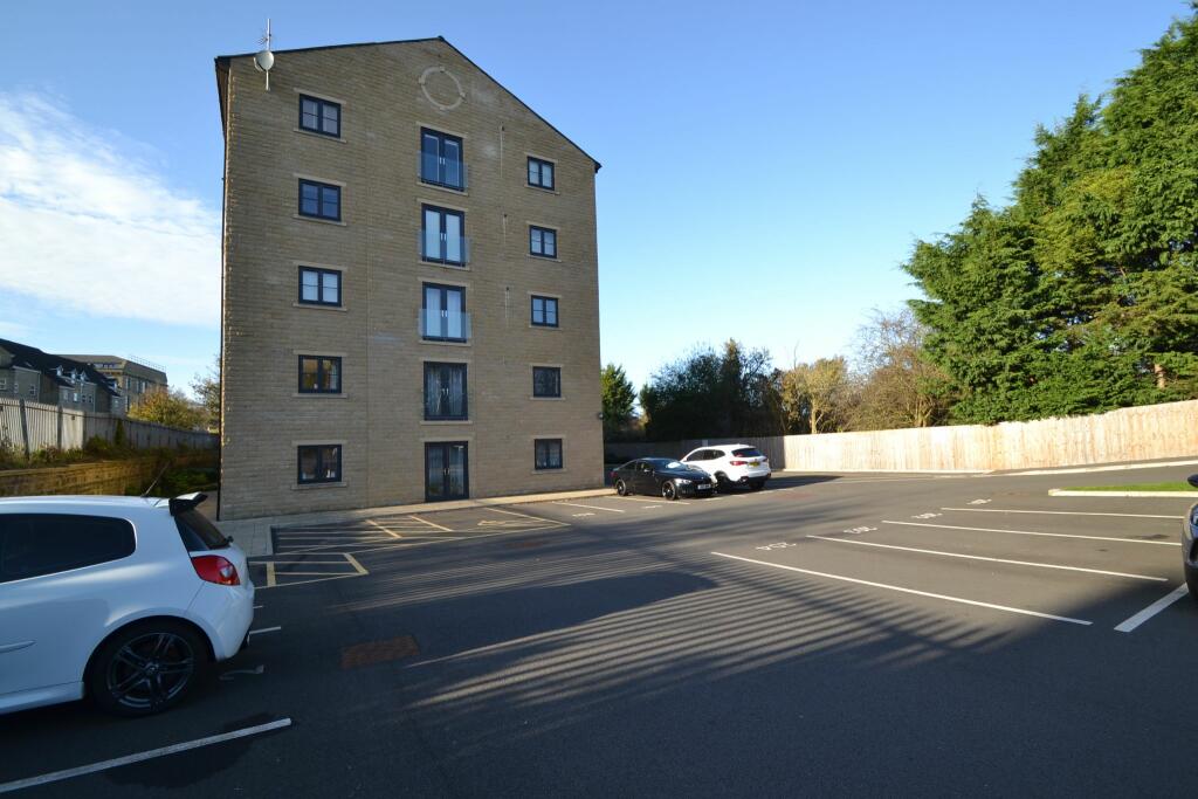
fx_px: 499
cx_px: 599
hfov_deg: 100.4
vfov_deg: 77.3
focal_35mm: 15
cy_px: 400
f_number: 5.6
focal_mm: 10
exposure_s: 1/125
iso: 100
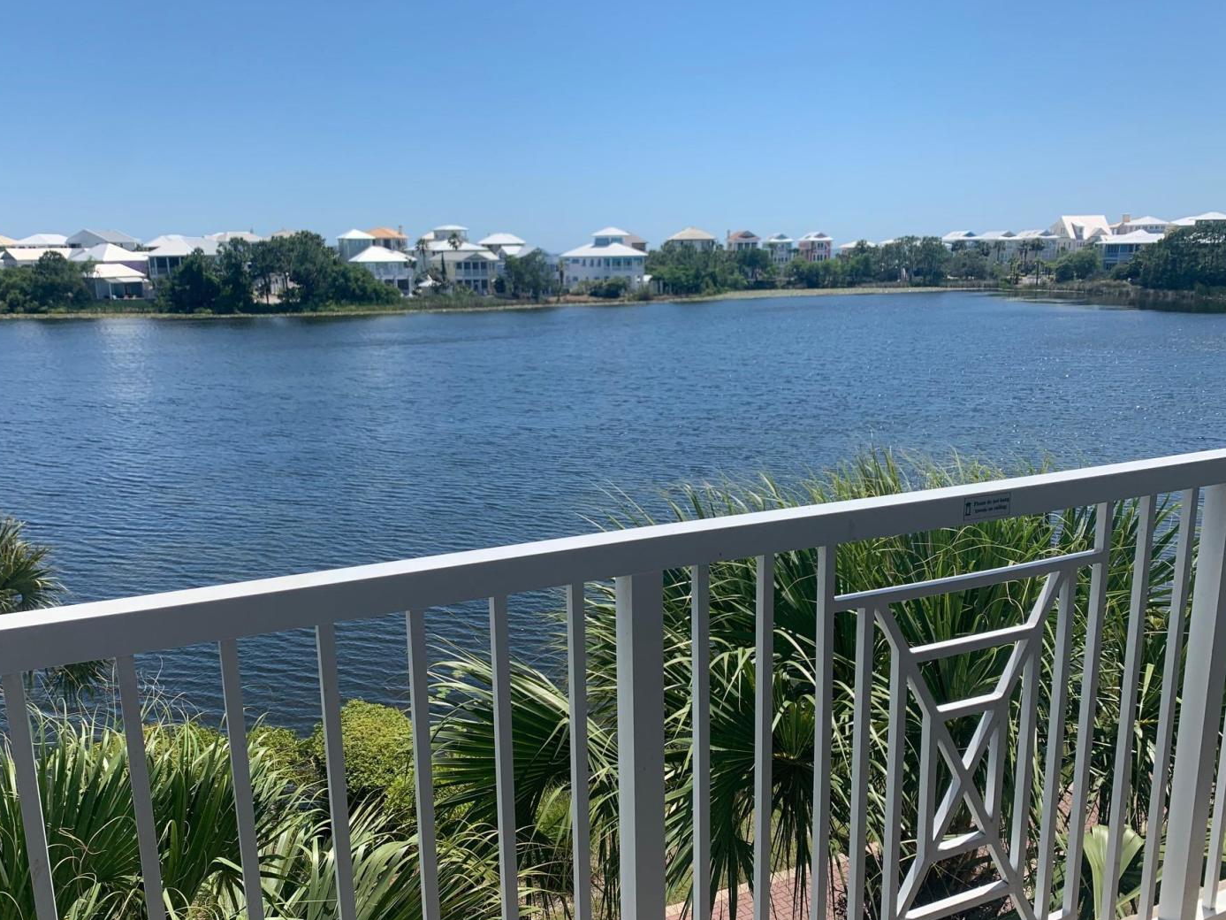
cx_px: 583
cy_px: 526
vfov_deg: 46.7
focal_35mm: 30
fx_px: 1062
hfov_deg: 59.9
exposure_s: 1/2545
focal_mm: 4.25
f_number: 1.8
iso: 25
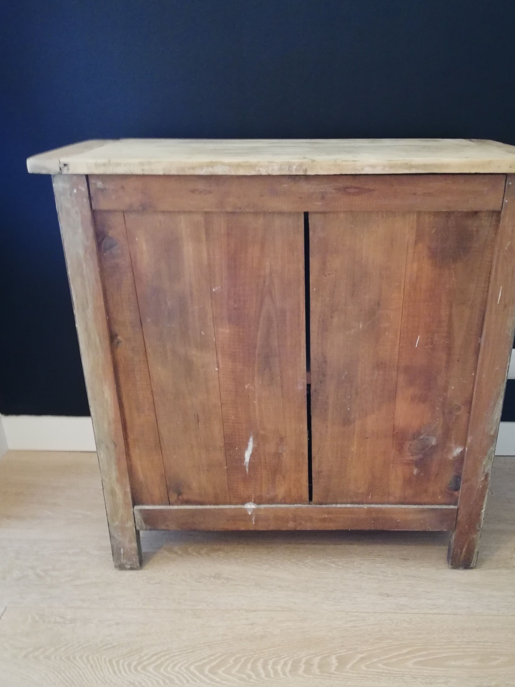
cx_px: 295
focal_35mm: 31
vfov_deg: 58.2
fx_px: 615
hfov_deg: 45.3
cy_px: 384
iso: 640
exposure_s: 1/20
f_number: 2.2
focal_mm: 3.81
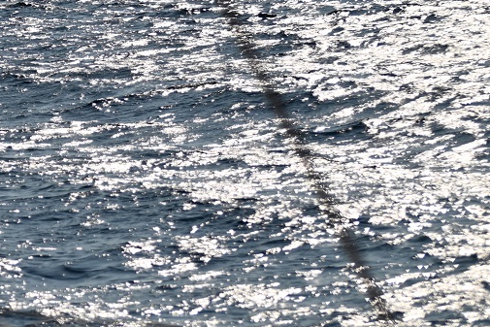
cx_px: -137
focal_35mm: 208
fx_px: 2832
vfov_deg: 6.6
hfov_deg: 9.7
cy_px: 12
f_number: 4.5
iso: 180
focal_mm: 70
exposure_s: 1/8000
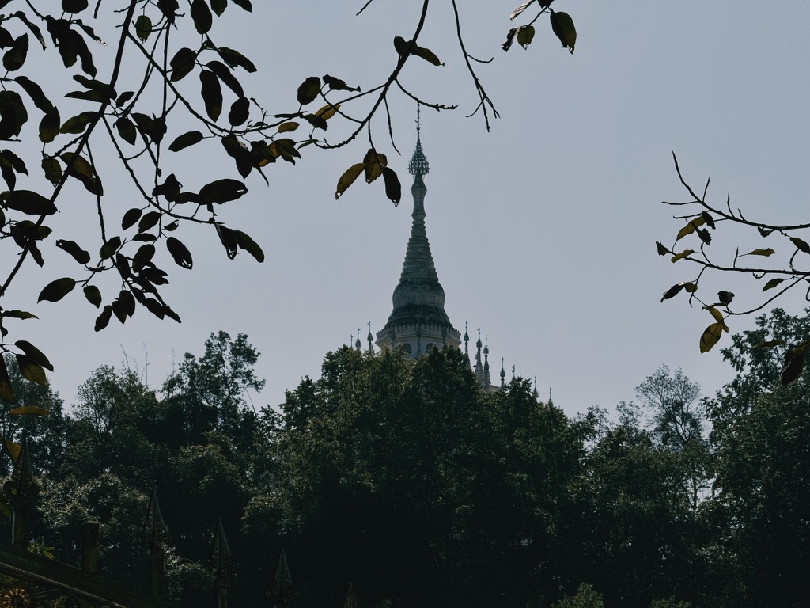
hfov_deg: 16.4
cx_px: 405
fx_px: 2808
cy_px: 304
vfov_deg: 12.3
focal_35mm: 120
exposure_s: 1/4975
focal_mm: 15.66
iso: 50
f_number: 2.8
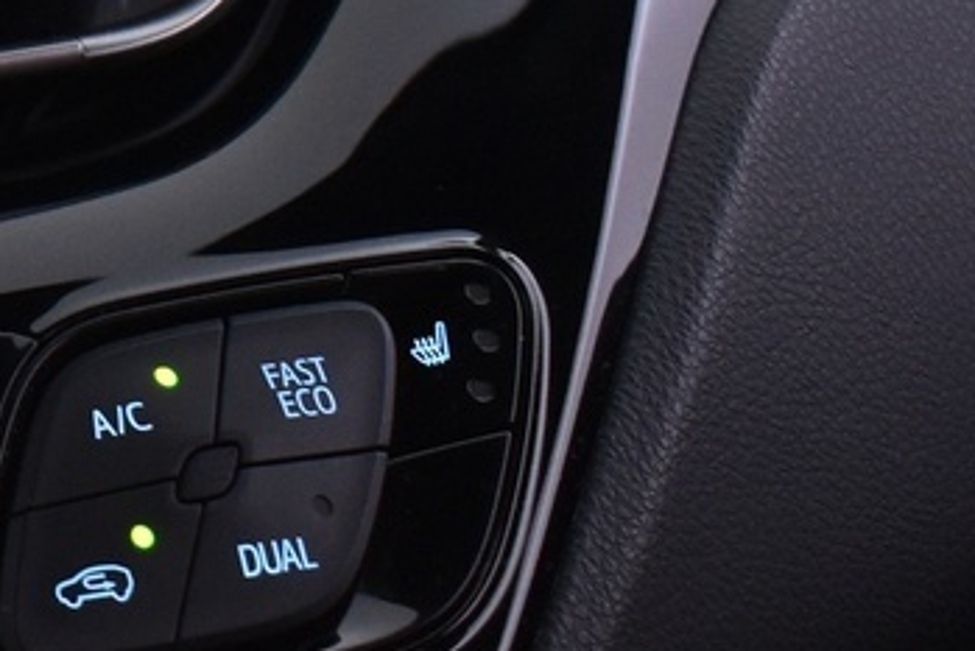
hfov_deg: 11.9
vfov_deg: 8.8
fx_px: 4145
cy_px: -201
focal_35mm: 153
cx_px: -1031
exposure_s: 1/15
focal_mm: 22
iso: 1250
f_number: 5.6
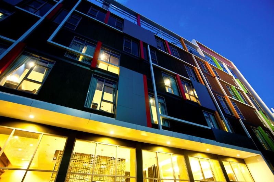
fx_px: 137
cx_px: 137
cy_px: 91
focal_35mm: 18
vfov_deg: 67.3
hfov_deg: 90.0
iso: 200
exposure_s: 1
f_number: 6.3
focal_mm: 18
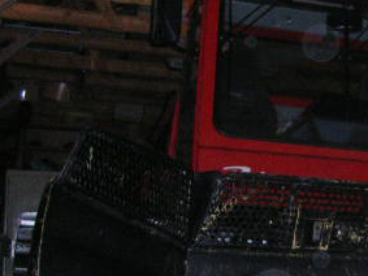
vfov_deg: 17.1
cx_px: 403
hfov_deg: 21.6
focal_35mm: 86
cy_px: 195
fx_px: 914
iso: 200
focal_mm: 5.8
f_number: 2.8
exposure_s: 1/60.1
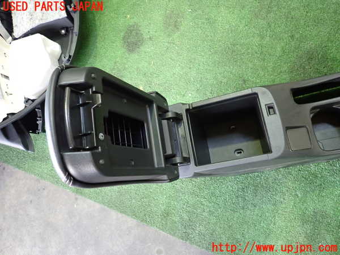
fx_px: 246
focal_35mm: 25
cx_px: 170
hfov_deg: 69.4
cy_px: 128
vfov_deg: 54.9
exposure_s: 1/30
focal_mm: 4.5
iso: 640
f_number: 2
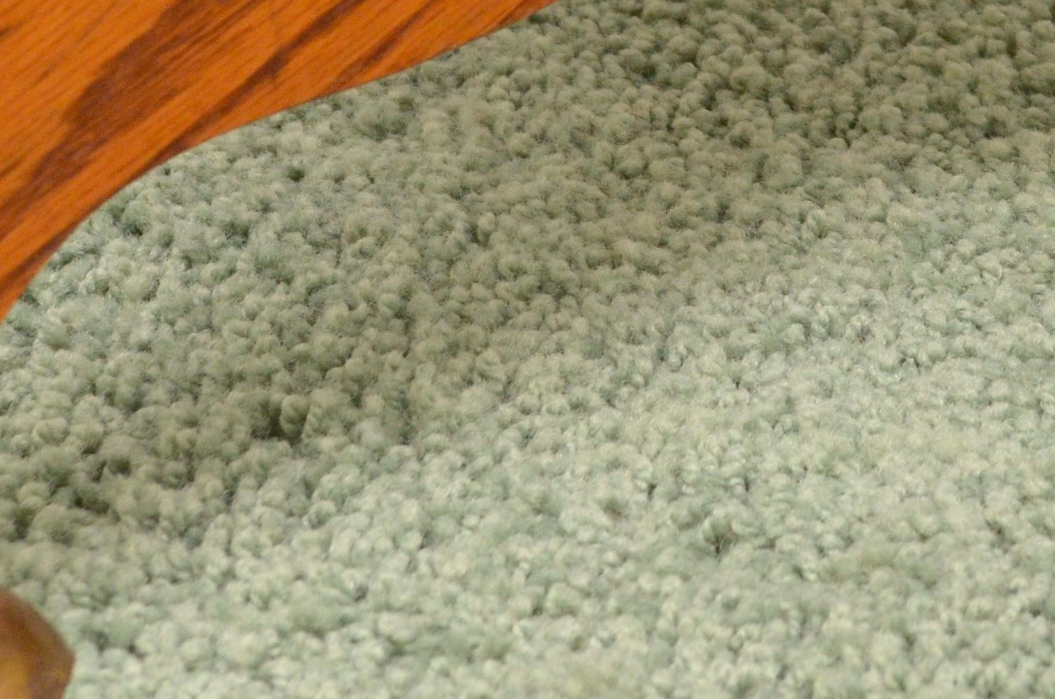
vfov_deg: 4.2
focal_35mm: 322
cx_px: 1083
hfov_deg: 6.4
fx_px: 9418
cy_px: -188
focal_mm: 66
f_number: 7.1
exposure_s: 1/60
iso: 800
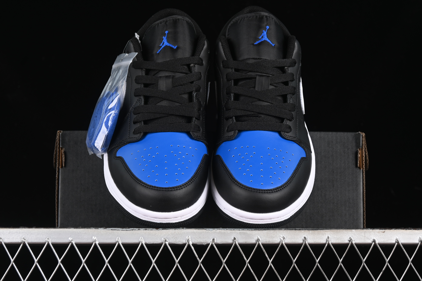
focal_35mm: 75
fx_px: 879
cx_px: 211
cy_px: 140
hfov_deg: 27.0
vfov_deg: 18.2
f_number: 6.3
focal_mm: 50
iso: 160
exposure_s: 1/60
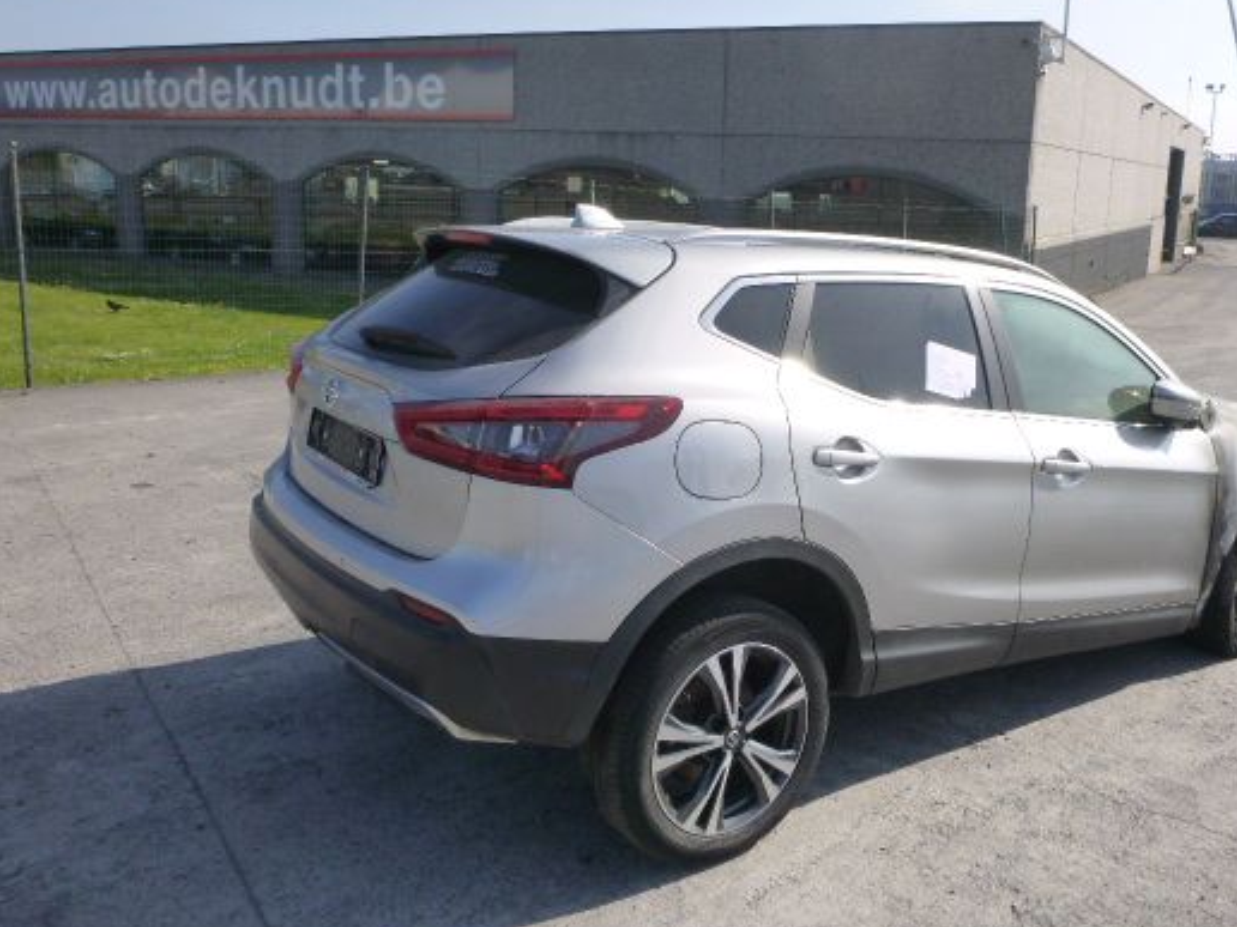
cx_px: 724
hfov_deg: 58.0
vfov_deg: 45.3
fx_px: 1108
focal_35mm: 31
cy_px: 388
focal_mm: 4.5
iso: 160
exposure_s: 1/640
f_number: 3.9
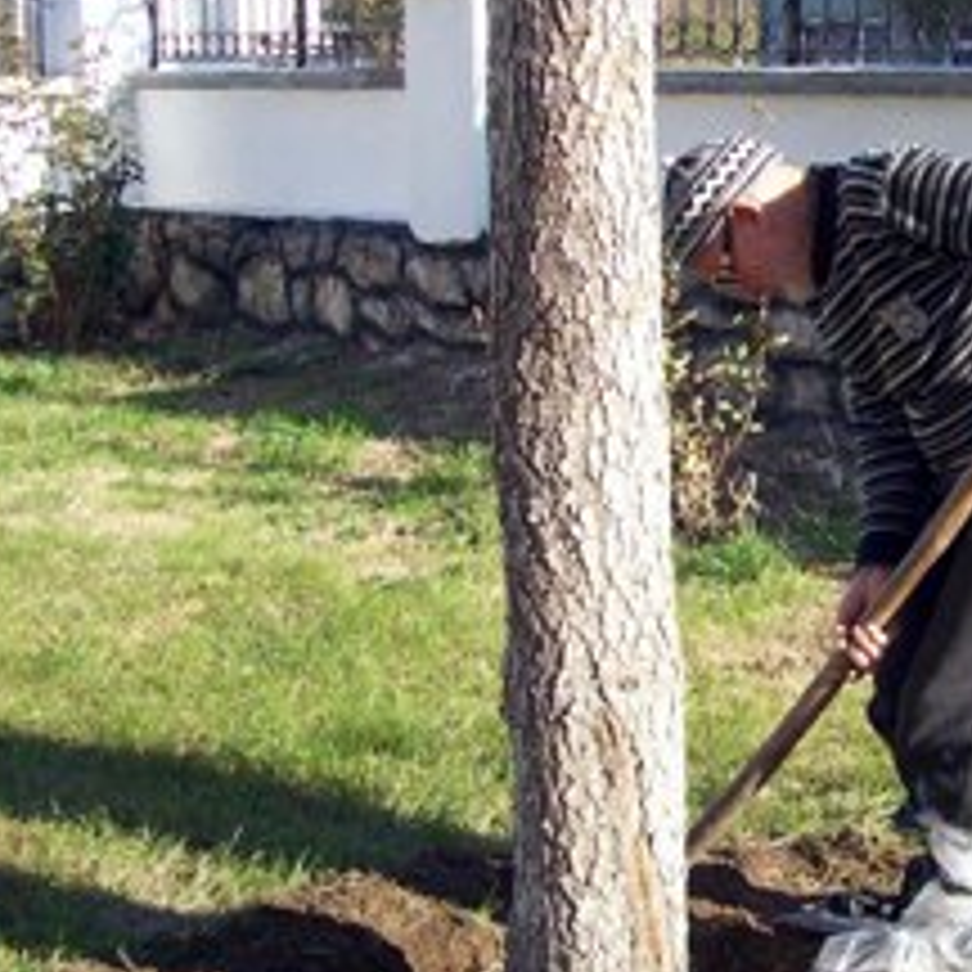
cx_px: 878
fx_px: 2097
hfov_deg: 25.3
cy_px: 580
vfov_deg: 26.1
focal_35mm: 66
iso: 80
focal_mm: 6
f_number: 2.7
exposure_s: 1/418
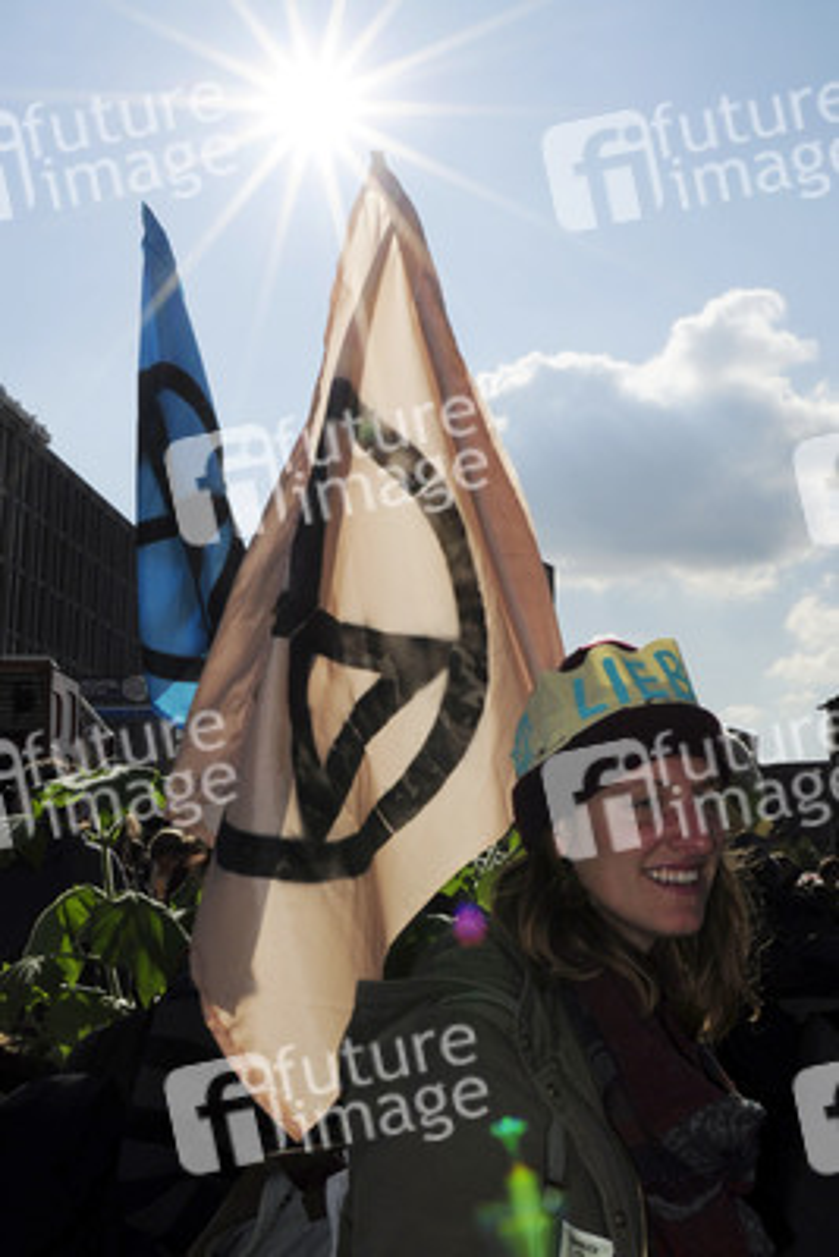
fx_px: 1414
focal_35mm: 40
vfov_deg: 47.9
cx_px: 420
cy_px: 628
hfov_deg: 33.0
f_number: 25
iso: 200
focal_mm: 27
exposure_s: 1/200
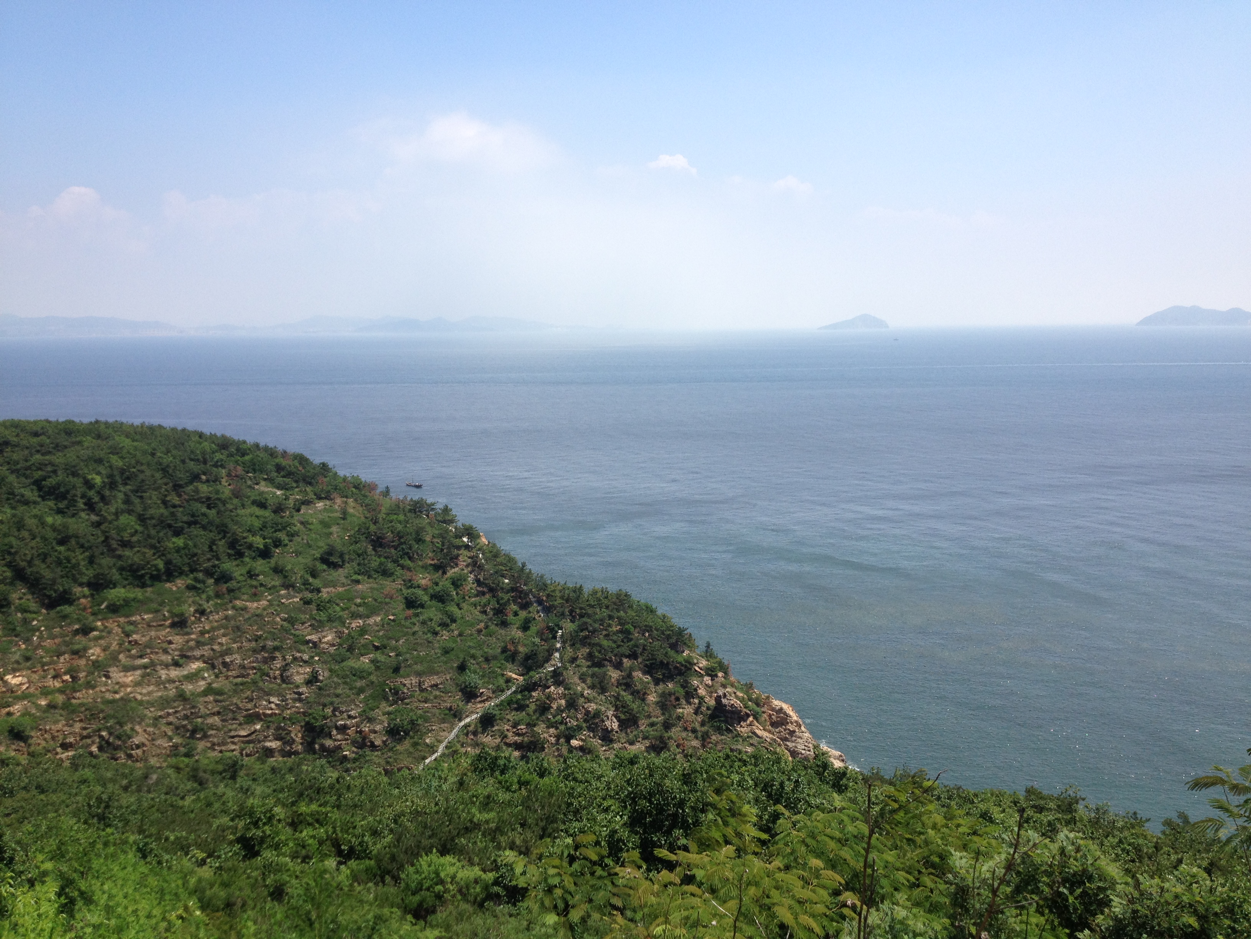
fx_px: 1265
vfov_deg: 40.7
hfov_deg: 52.6
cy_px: 470
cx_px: 626
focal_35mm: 35
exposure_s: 1/1493
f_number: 2.4
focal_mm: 4.28
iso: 50
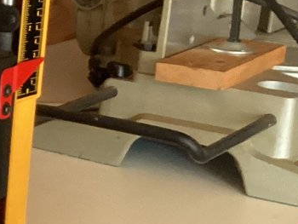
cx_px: -314
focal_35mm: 134
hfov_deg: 12.7
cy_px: 133
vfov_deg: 11.1
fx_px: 1154
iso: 160
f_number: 2.4
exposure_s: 1/60
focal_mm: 3.3
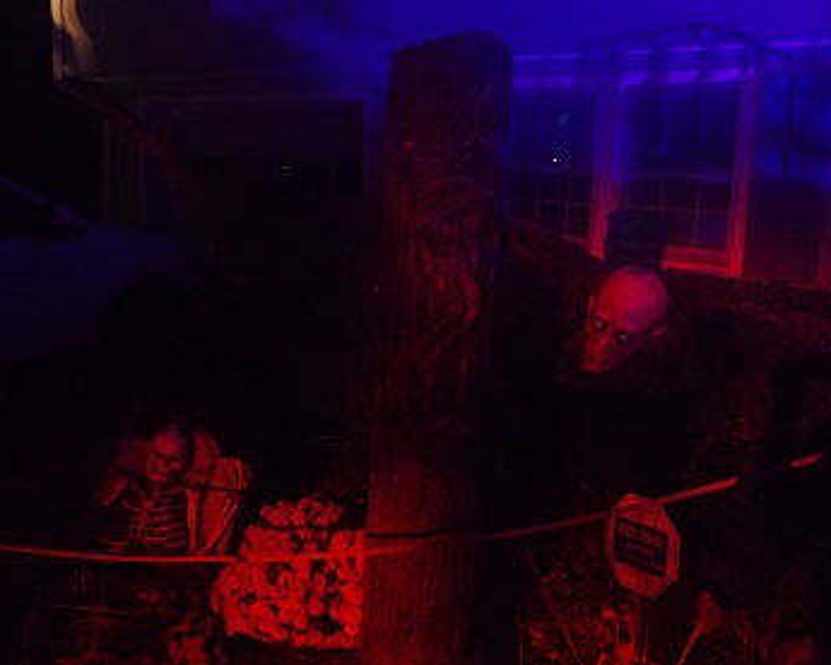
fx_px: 787
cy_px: 328
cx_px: 447
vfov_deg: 45.8
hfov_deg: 55.6
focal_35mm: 32
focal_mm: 5.5
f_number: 2.3
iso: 800
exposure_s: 1/8
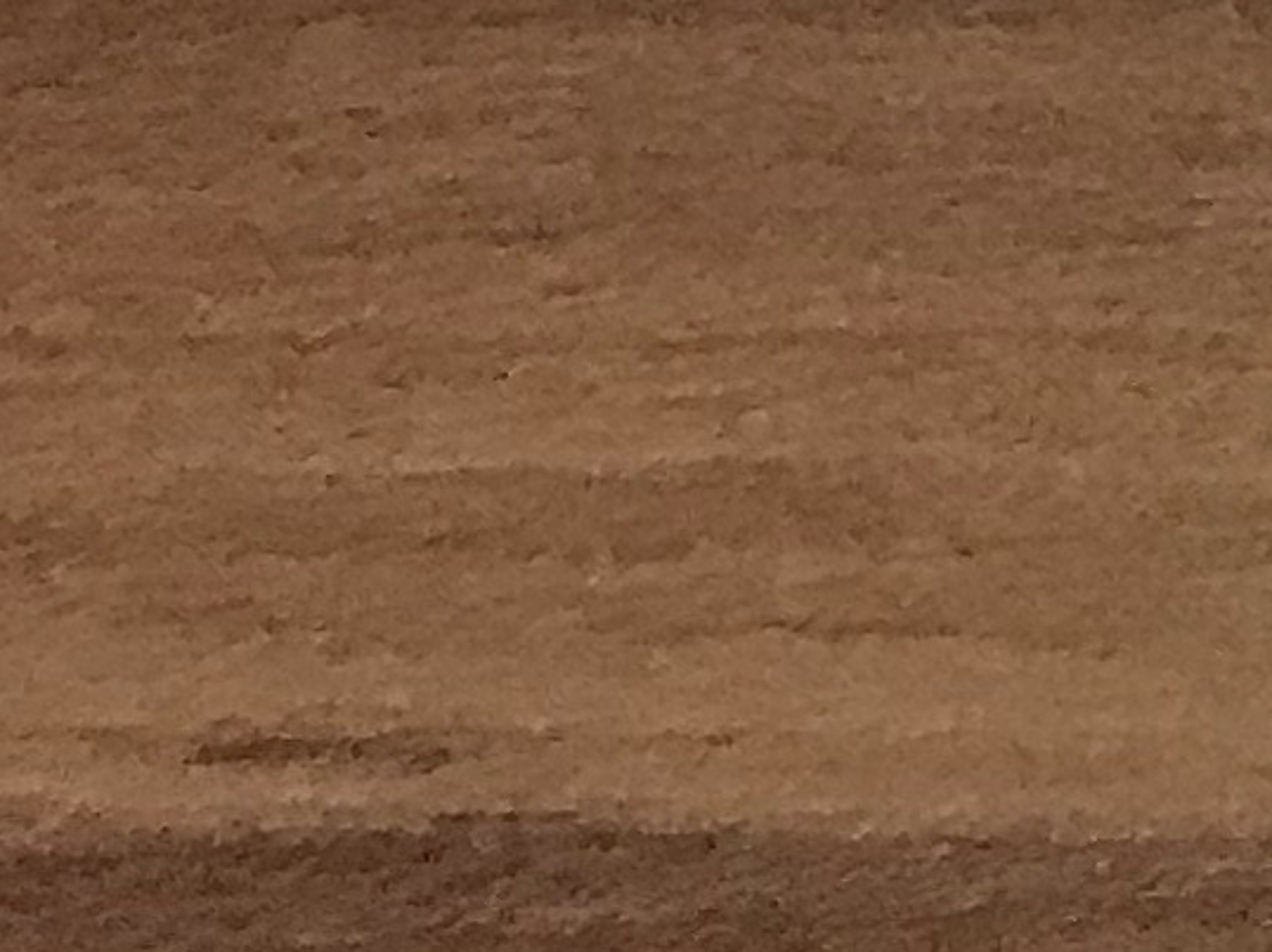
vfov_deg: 6.4
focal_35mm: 210
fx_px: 7713
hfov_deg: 7.8
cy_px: -2022
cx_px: 4185
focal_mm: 3.99
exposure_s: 1/17
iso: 40
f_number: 1.8
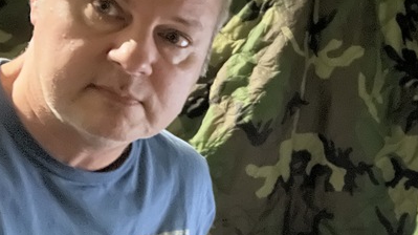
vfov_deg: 24.6
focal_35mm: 48
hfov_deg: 39.2
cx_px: 392
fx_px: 532
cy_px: 173
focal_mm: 2.71
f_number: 2.2
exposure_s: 1/15
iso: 2500
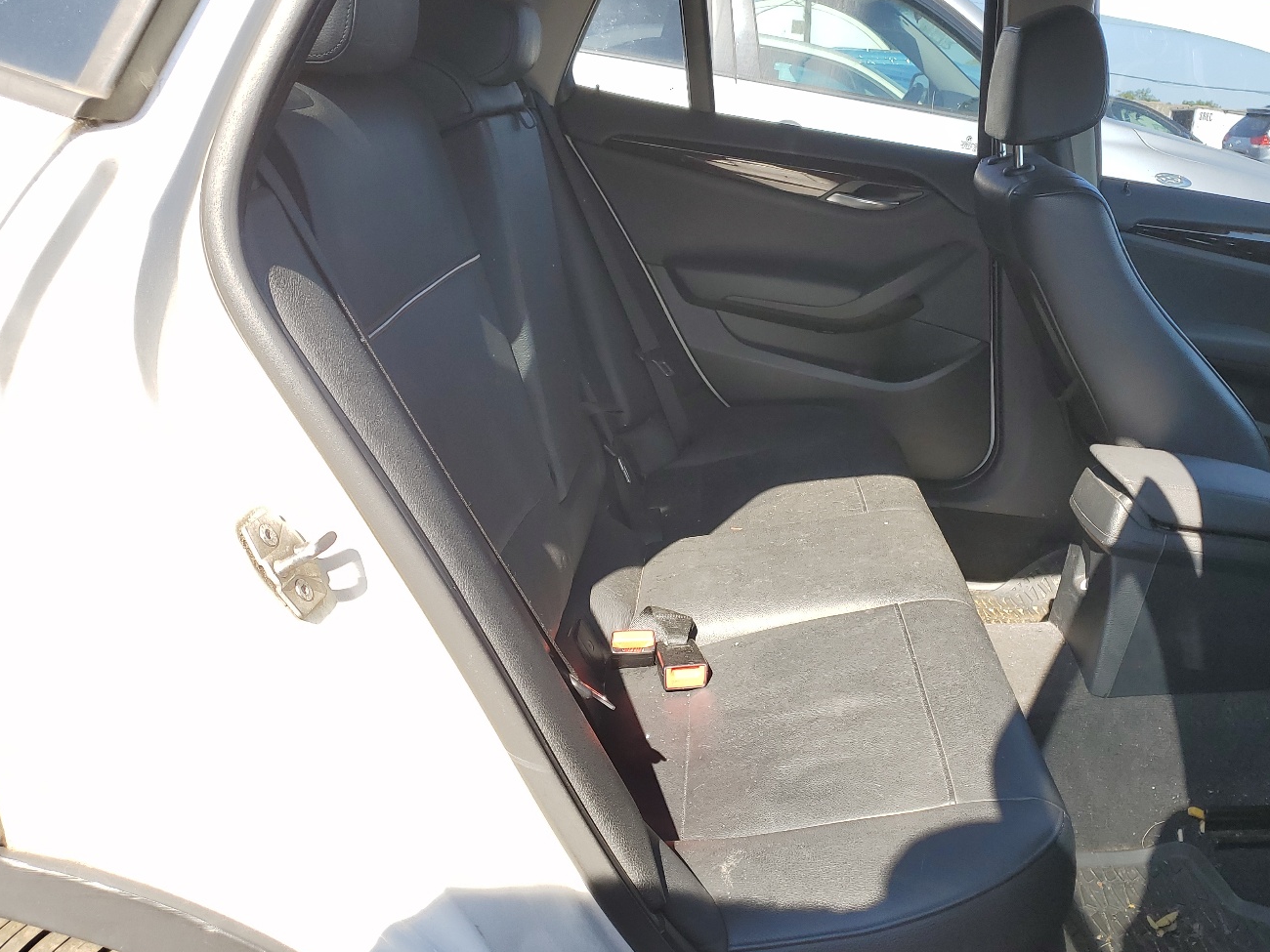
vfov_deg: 44.1
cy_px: 437
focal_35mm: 32
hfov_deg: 56.3
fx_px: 1174
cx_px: 771
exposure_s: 1/455
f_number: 1.5
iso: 50
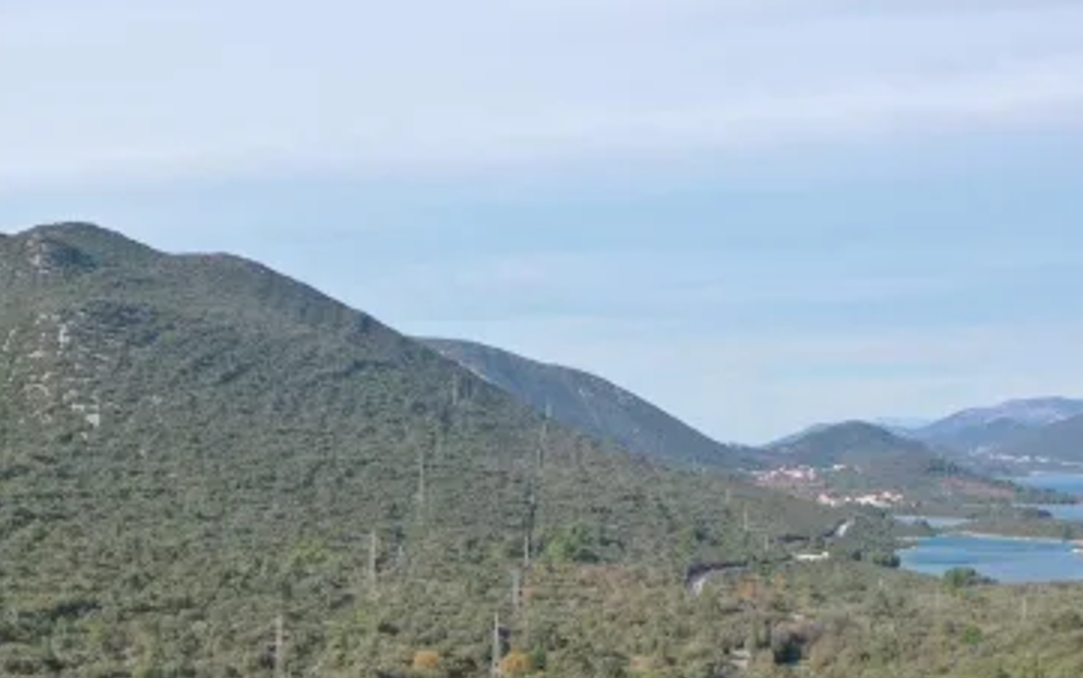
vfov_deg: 21.1
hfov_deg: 32.0
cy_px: 636
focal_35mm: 60
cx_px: 66
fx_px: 1772
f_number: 5
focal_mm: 10.26
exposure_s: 1/500
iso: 100
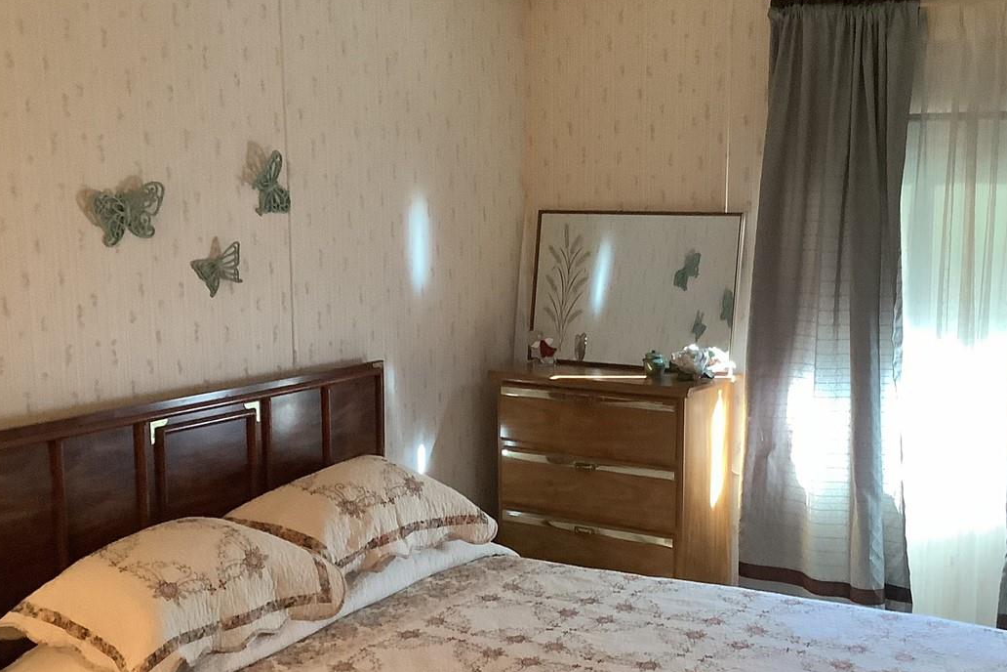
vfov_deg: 26.8
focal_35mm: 50
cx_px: 522
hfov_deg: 39.6
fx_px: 1399
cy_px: 448
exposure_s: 1/40
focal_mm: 3.3
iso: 400
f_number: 2.4
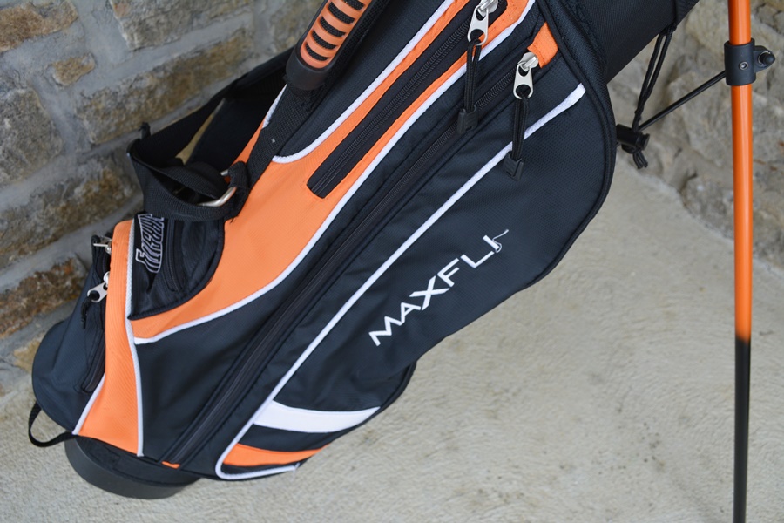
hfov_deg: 61.9
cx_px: 392
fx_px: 653
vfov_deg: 43.6
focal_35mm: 30
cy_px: 262
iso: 400
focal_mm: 20
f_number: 5.6
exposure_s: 1/125
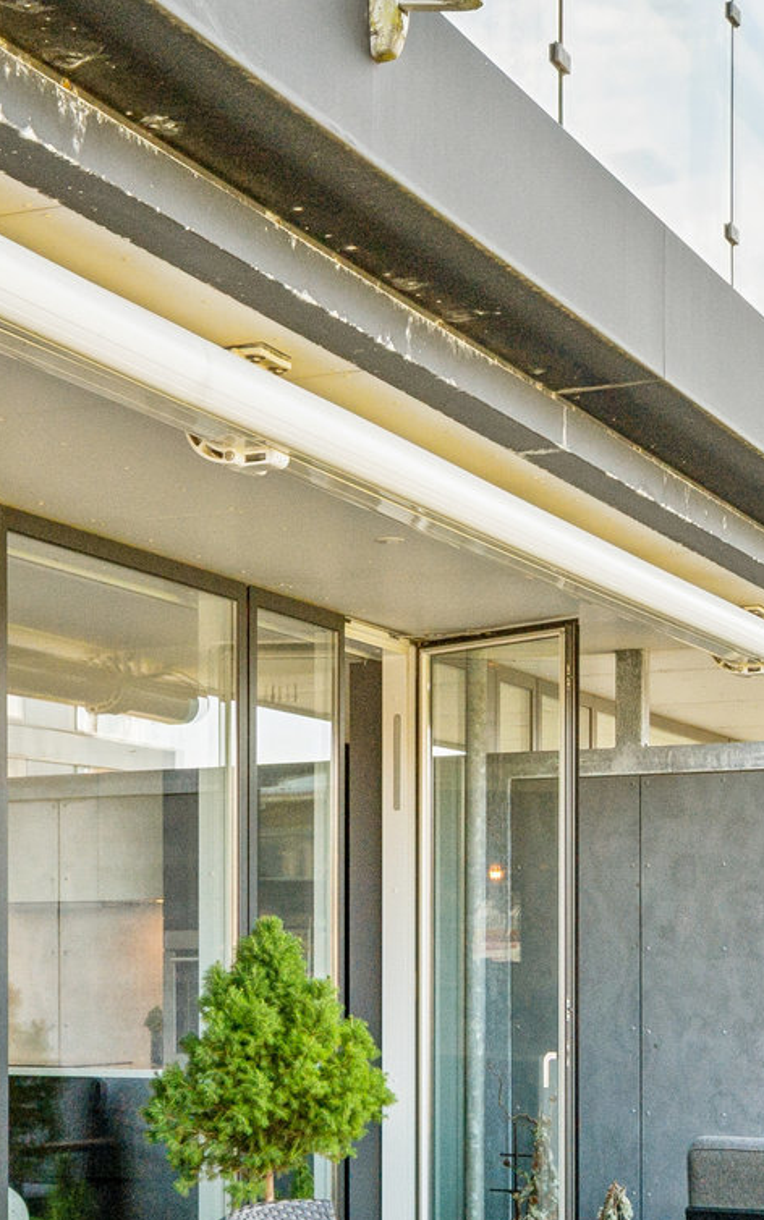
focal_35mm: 77
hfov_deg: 16.7
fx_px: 2562
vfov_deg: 26.1
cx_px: 65
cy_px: 1036
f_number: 11
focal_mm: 19
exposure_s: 1/60
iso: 800
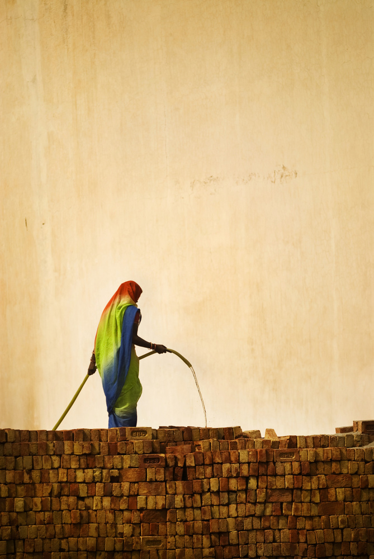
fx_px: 3498
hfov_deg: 6.1
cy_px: 280
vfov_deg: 9.1
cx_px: 187
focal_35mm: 225
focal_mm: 150
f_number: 2.8
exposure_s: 1/3000
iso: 100
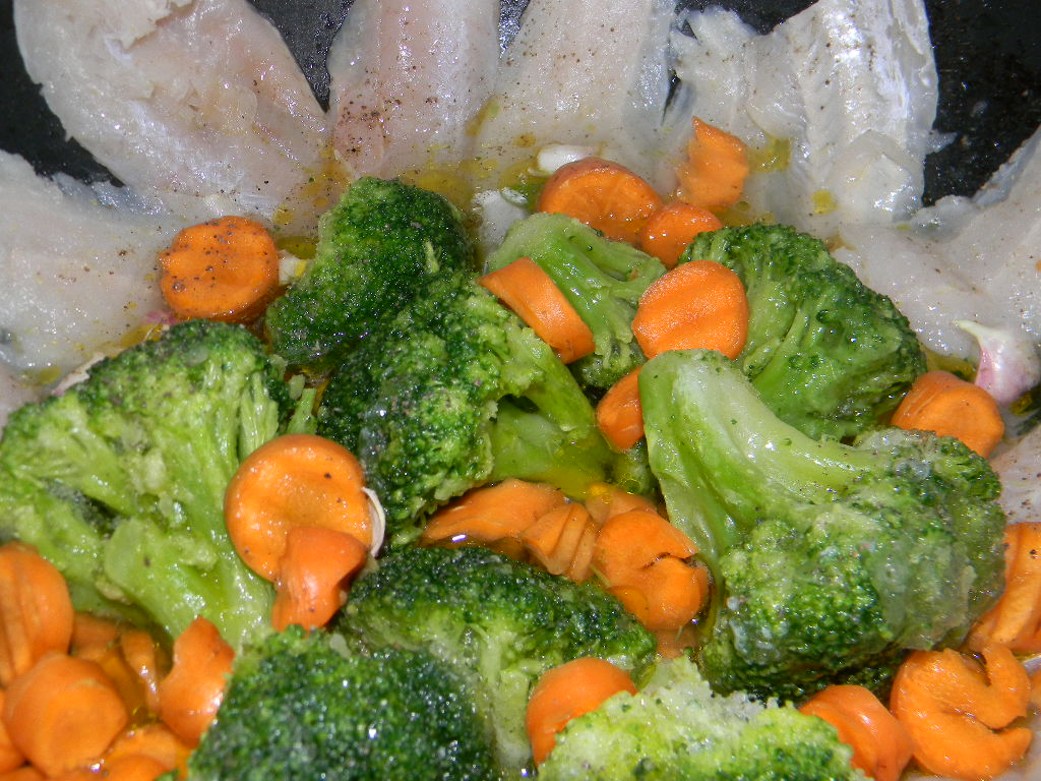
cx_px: 520
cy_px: 390
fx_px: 1083
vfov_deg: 39.7
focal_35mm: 36
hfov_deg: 51.4
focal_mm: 6.4
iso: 200
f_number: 7.4
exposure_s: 1/30
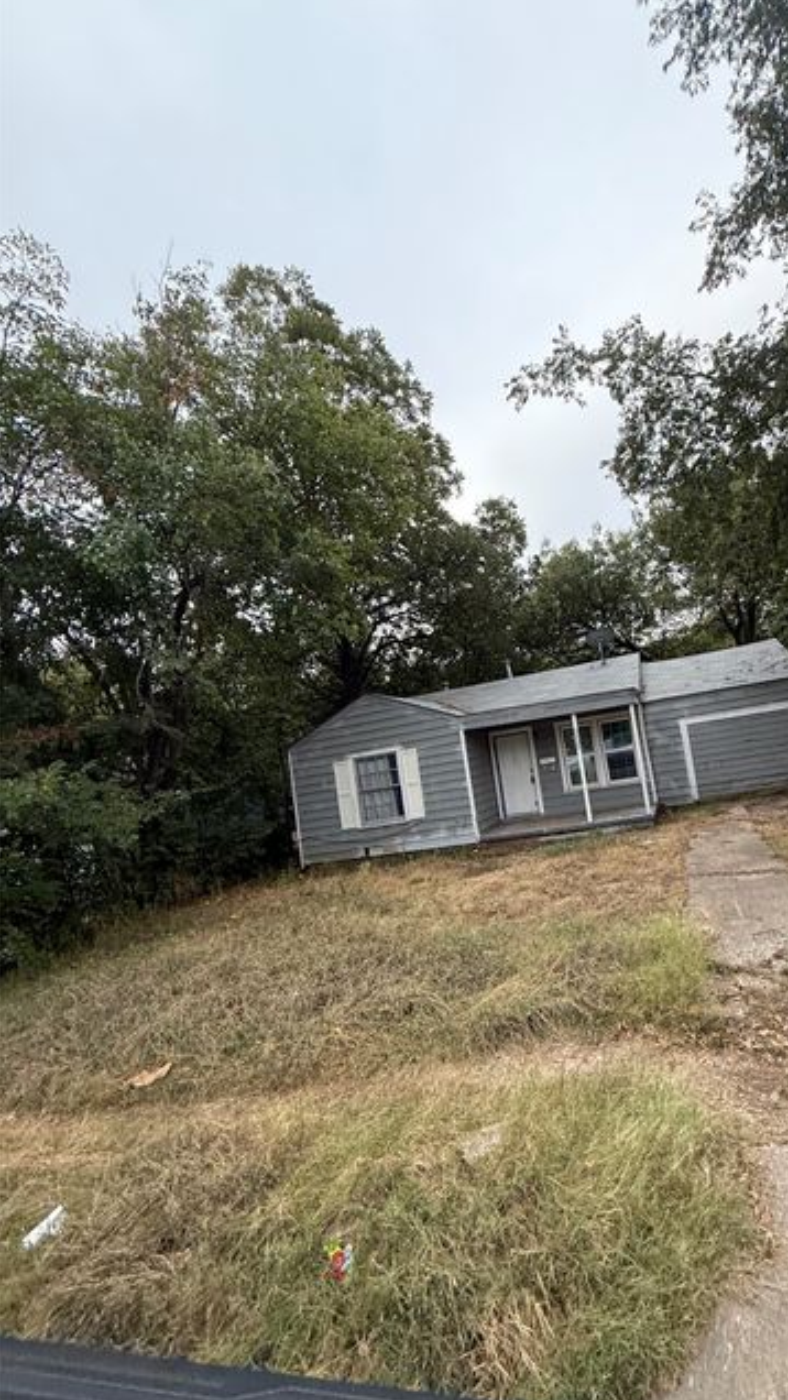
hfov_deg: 64.7
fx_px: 594
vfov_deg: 99.3
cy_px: 717
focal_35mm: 16
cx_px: 548
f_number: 2.2
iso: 64
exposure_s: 1/506
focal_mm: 2.22
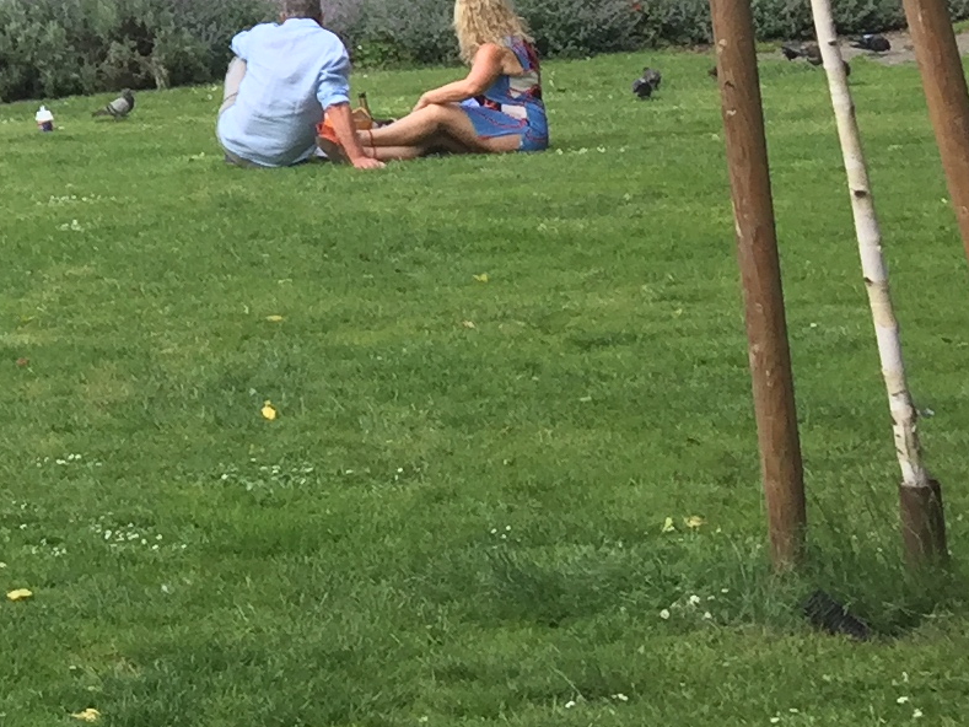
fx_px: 3360
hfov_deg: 14.6
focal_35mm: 120
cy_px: -425
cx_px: -716
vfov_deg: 11.7
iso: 32
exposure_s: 1/347
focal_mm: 4.15
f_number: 2.2
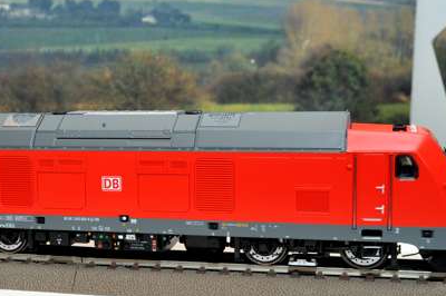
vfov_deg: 19.4
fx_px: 866
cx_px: 152
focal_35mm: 70
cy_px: 185
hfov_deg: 28.7
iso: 400
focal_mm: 35
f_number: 13
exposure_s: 1/60
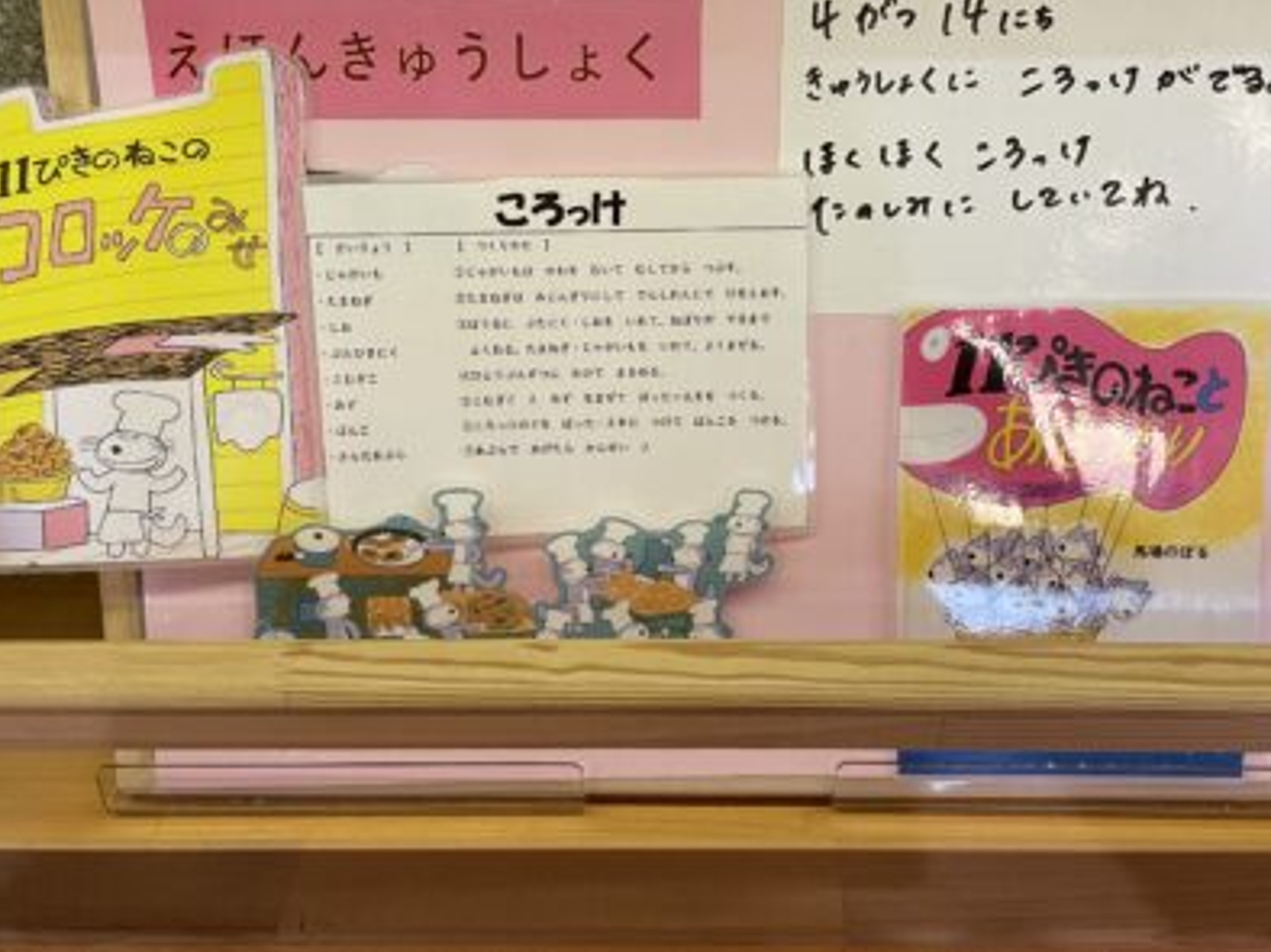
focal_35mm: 33
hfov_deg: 55.3
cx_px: 694
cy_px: 392
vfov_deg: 42.7
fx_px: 1211
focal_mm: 4.2
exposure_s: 1/60
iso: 125
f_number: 1.6
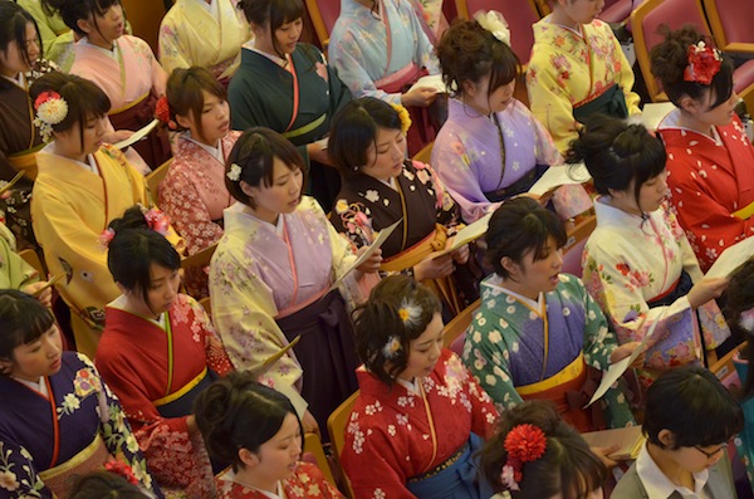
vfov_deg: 12.1
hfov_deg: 18.2
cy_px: 250
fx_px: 2351
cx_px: 377
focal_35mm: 112
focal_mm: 75
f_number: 5.6
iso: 1600
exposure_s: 1/90
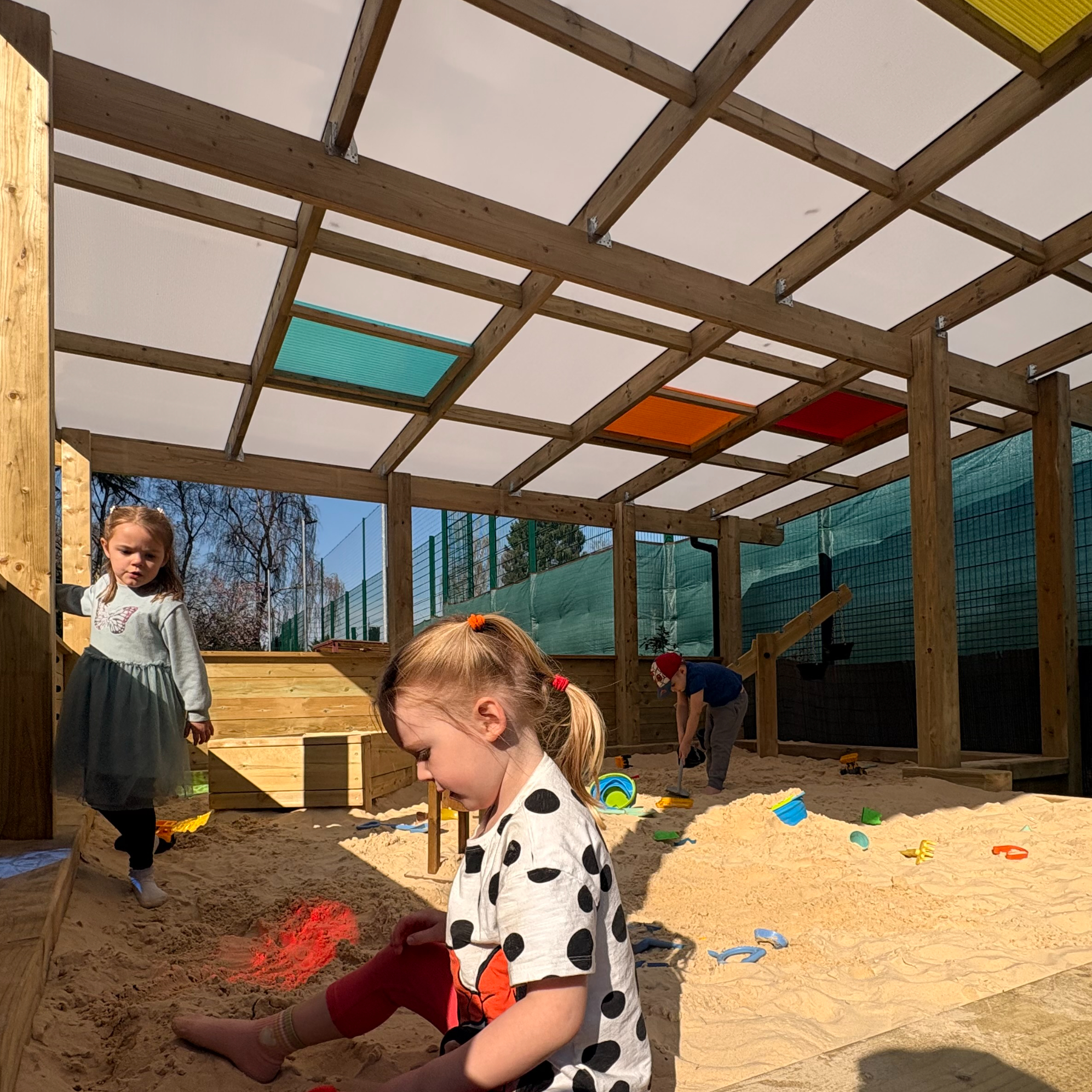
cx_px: 515
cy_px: 686
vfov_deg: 70.9
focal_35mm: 21
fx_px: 749
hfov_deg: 72.1
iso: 50
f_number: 2.2
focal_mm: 2.22
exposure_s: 1/2494
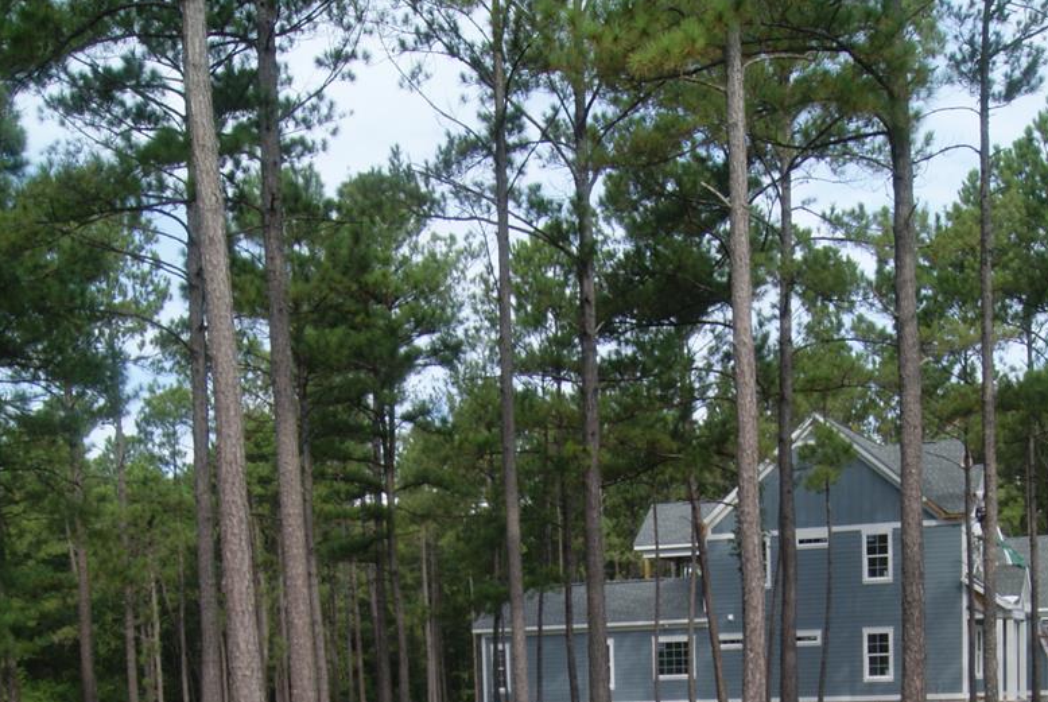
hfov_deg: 35.5
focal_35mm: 56
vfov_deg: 23.2
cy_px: 717
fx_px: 1632
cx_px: 451
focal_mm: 18
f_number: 10
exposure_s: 1/80
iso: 100
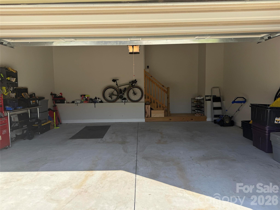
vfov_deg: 56.8
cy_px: 105
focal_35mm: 24
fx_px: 194
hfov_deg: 71.6
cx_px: 140
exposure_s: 1/1230
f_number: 1.78
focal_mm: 6.76
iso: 80
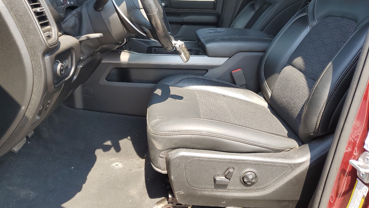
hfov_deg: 64.3
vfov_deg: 38.4
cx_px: 179
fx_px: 294
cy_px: 66
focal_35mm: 30
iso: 50
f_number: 1.5
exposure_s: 1/357
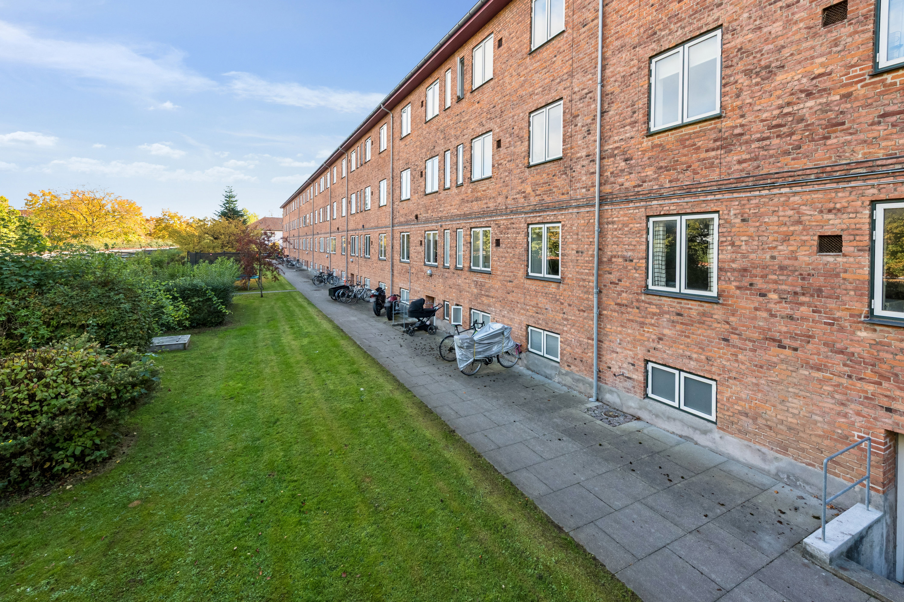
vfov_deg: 77.3
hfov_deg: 100.4
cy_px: 301
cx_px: 452
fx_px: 377
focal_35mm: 15
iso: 500
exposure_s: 1/125
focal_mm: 15
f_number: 13
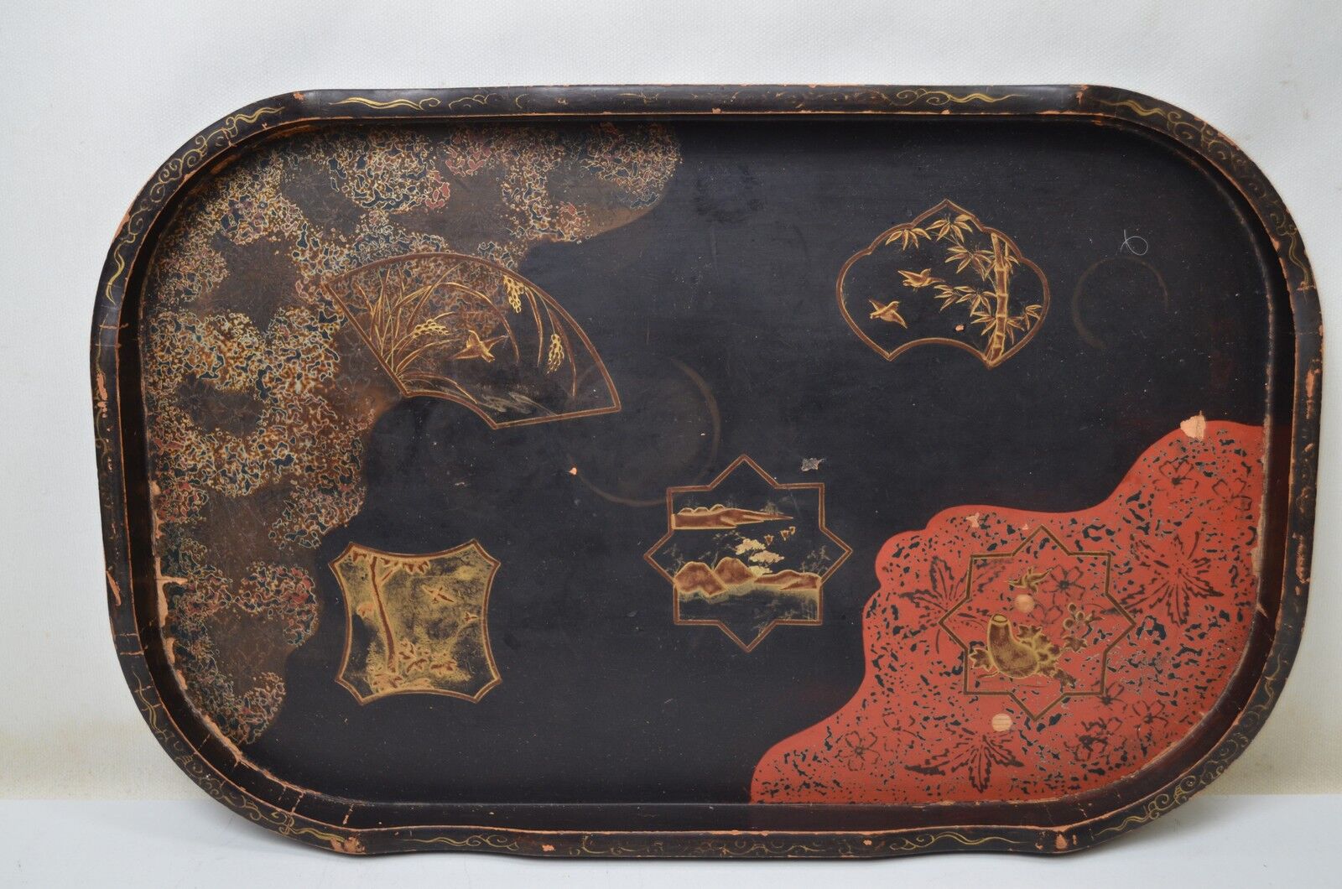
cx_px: 671
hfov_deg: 41.2
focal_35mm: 48
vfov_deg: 28.0
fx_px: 1786
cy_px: 444
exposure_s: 1/60
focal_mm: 32
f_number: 4.8
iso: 500
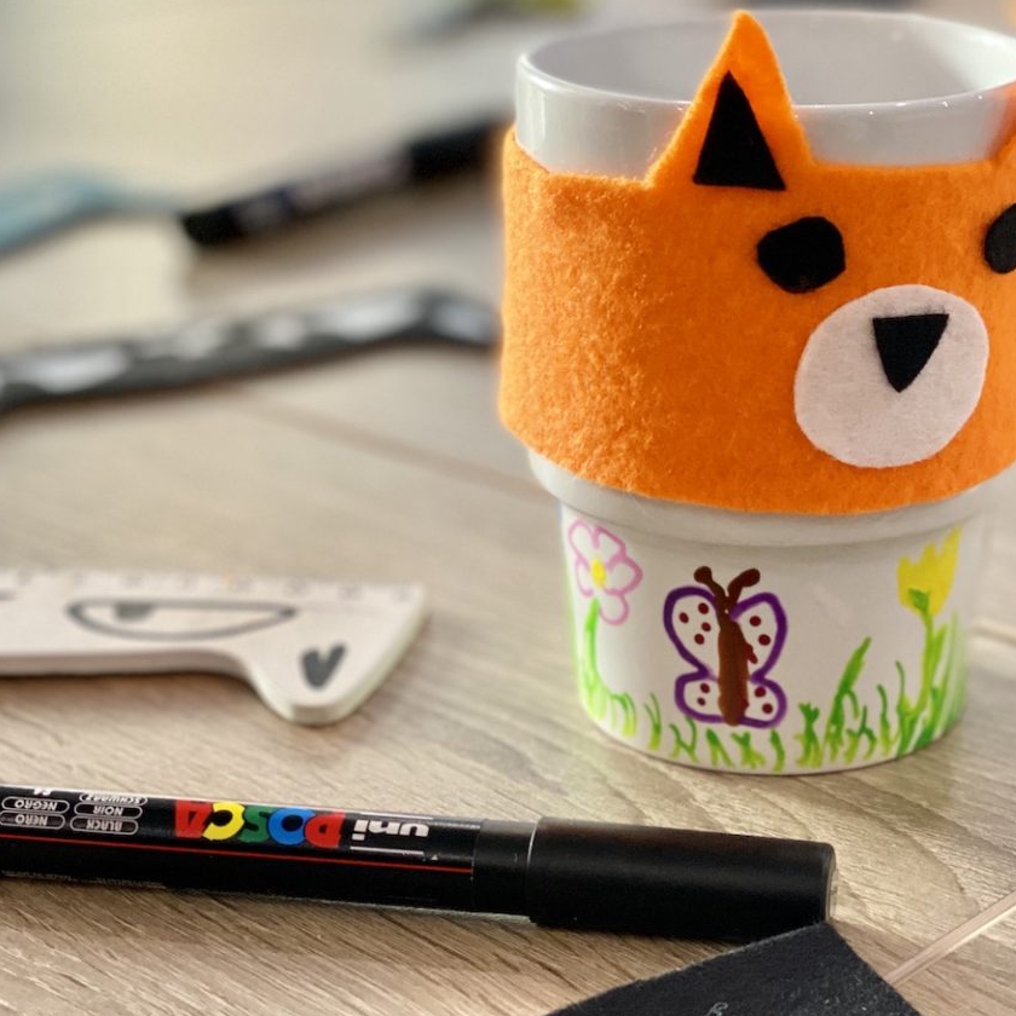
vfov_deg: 20.6
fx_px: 2789
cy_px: 431
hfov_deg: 20.6
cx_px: 664
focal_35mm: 84
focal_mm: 6
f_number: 2
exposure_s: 1/50
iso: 160
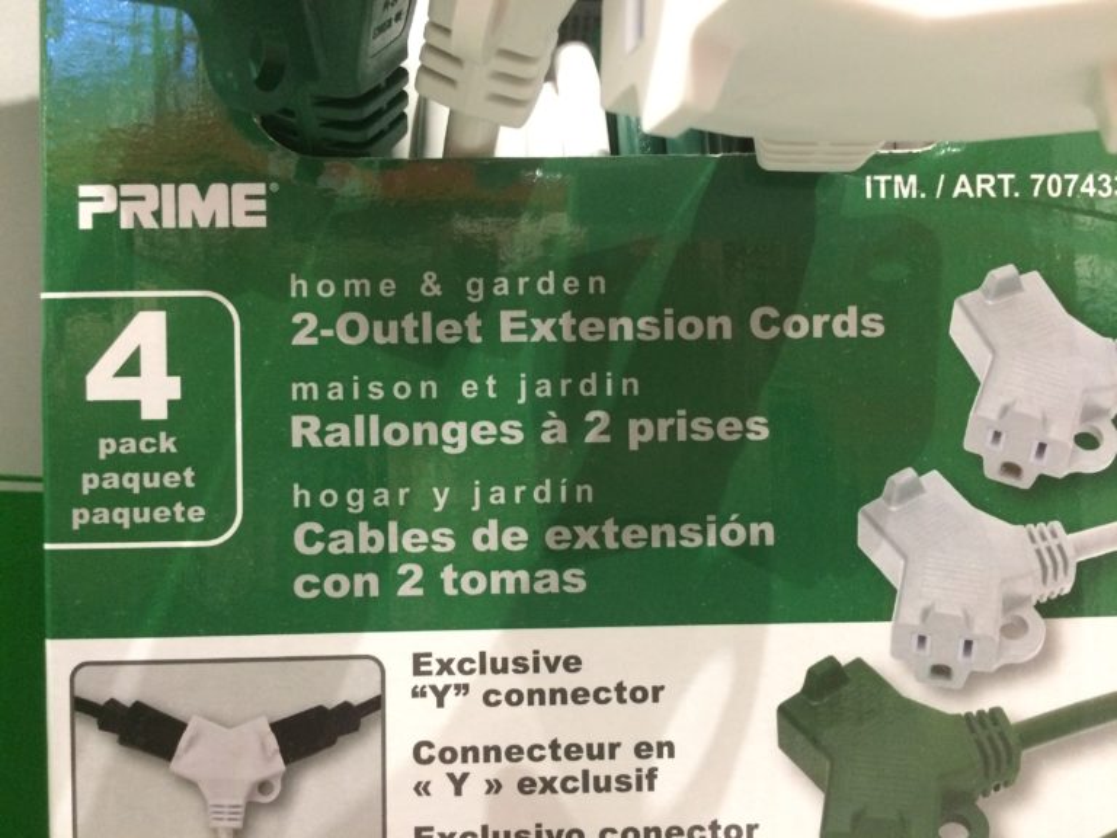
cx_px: 558
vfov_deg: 48.2
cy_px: 419
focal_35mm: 29
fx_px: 936
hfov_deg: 61.7
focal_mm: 4.15
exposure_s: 1/24
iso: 250
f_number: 2.2
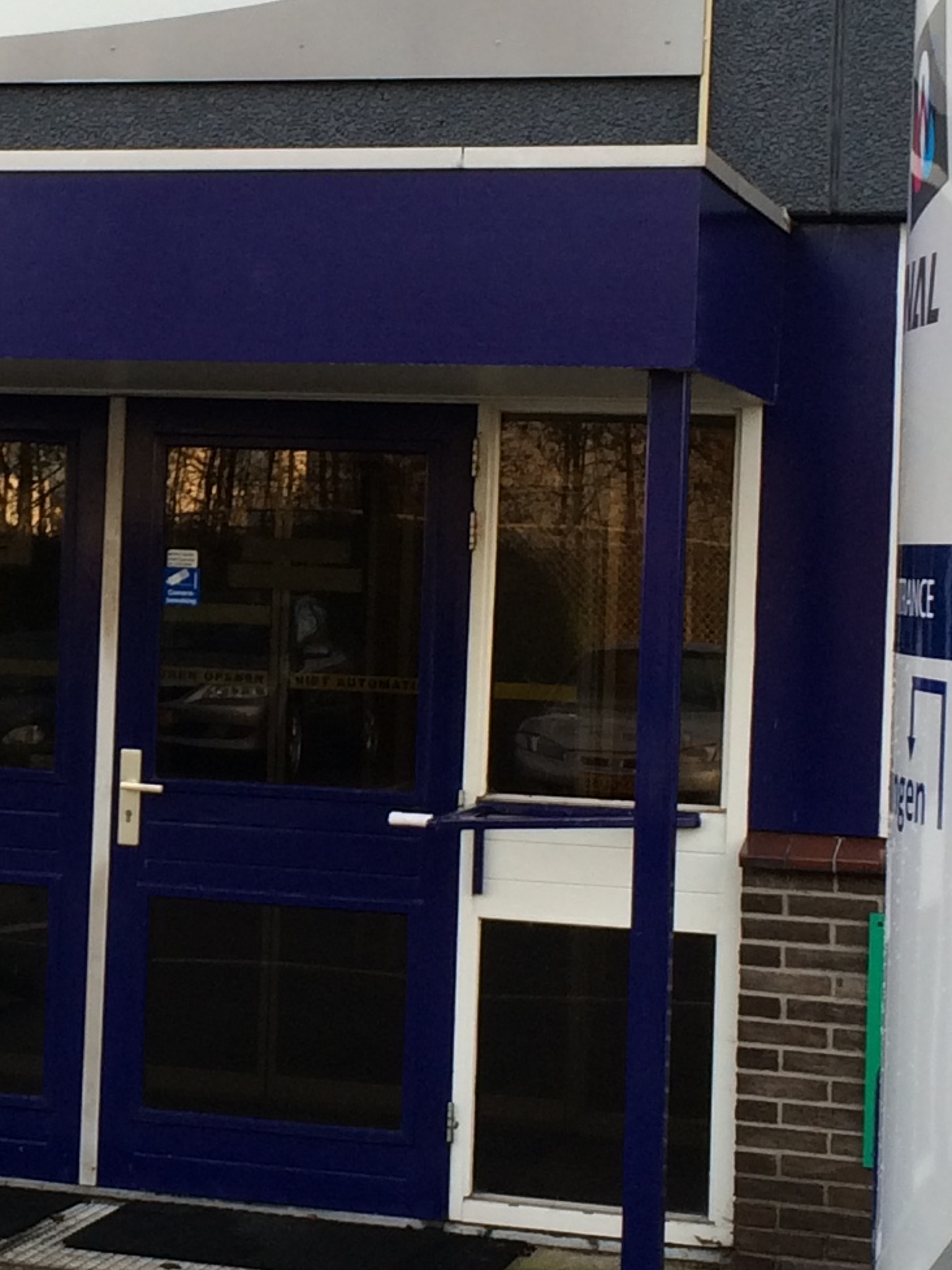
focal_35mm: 97
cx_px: -113
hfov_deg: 14.8
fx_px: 3557
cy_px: 507
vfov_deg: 20.2
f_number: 2.2
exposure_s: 1/130
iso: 32
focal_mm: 4.15
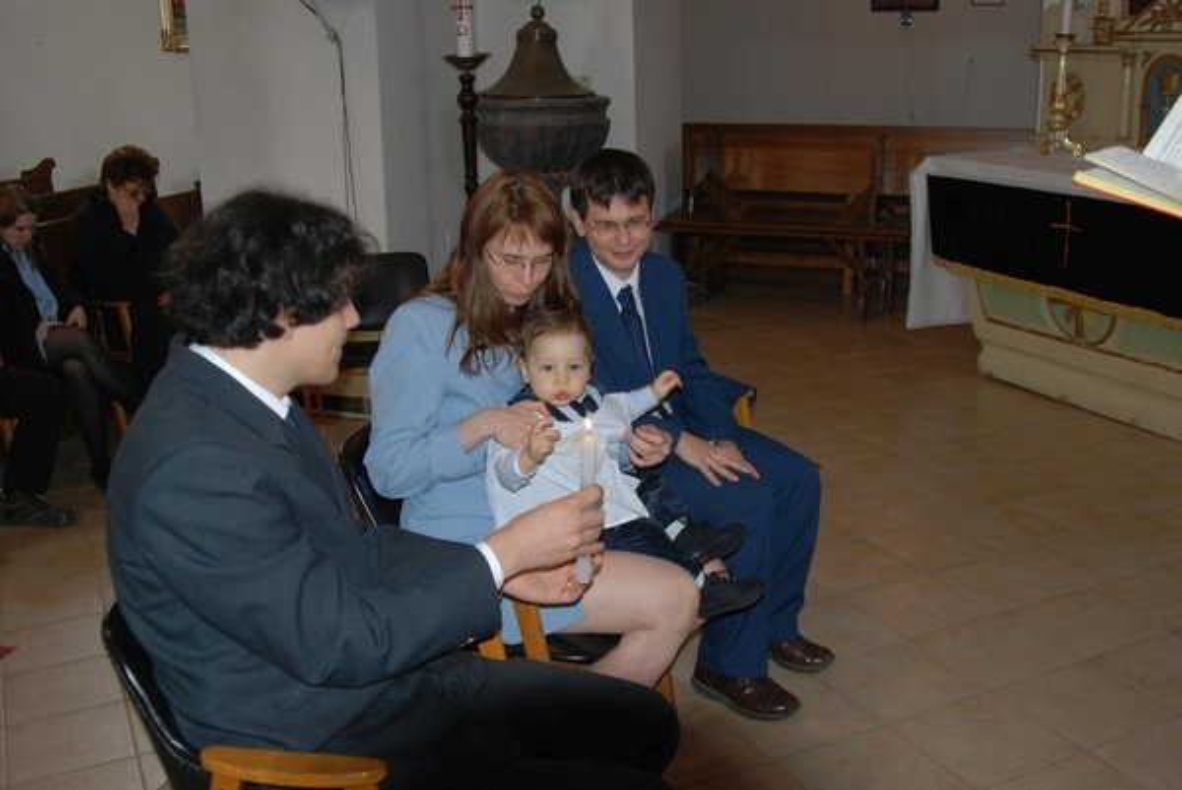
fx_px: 1183
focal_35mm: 36
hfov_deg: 53.1
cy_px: 395
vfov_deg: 36.9
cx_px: 591
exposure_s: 1/60
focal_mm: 24
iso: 250
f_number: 3.5
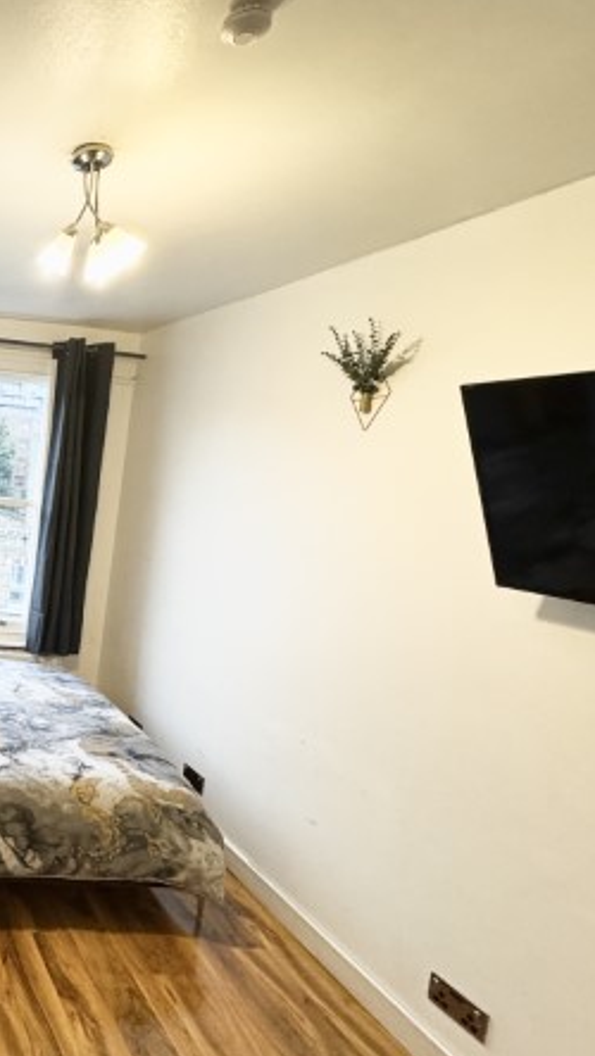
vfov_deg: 81.2
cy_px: 523
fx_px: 617
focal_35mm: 22
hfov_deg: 38.3
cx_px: -119
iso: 250
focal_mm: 2.22
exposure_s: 1/100
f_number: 2.2
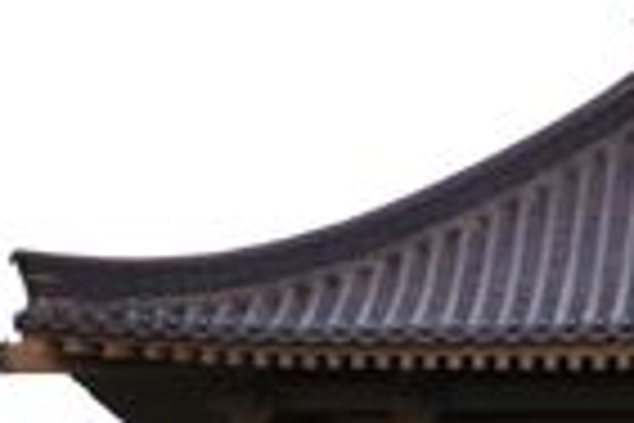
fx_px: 8717
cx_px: -171
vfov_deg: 2.7
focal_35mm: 495
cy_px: 1429
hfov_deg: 4.2
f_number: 9
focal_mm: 70
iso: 100
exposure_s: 1/160
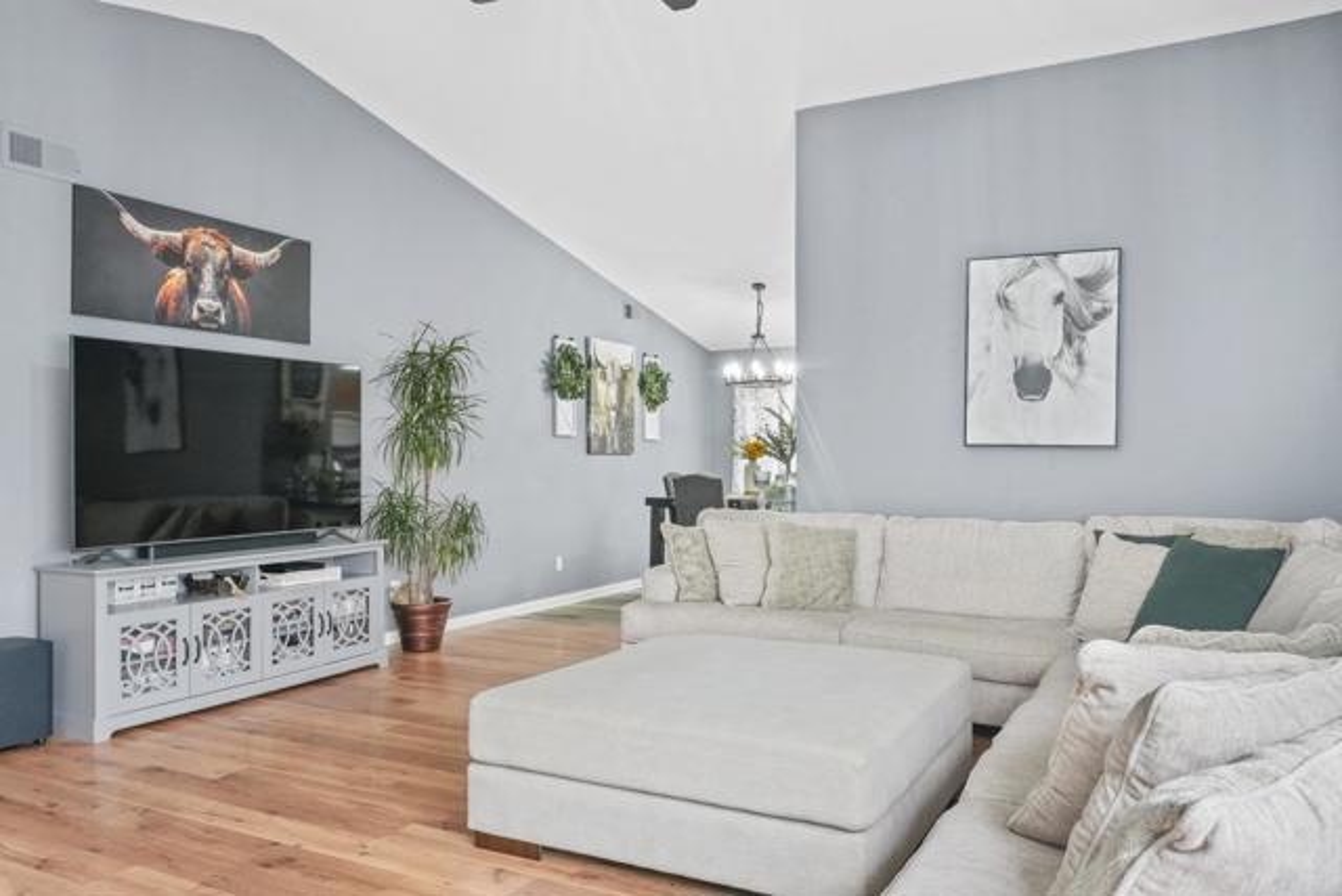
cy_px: 448
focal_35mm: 24
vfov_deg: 52.6
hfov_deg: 73.0
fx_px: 906
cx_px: 671
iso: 1250
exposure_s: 1/13
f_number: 8
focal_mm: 16.2
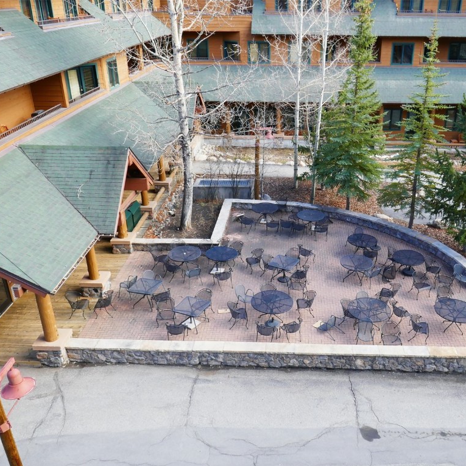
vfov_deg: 51.1
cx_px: 294
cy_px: 233
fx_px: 487
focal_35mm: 32
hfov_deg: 50.5
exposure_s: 1/60
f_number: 8
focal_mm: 9.1
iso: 320
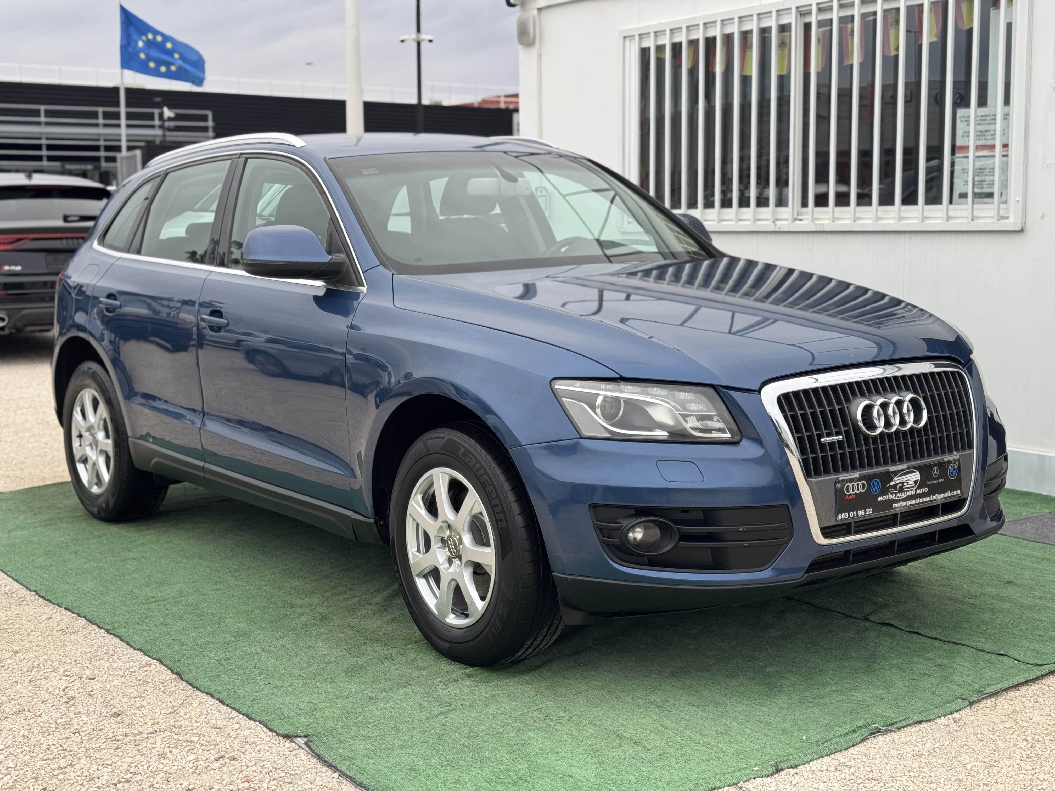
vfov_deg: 30.3
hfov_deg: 39.7
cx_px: 528
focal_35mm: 48
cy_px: 396
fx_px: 1463
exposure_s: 1/368
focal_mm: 6.76
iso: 64
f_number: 1.78
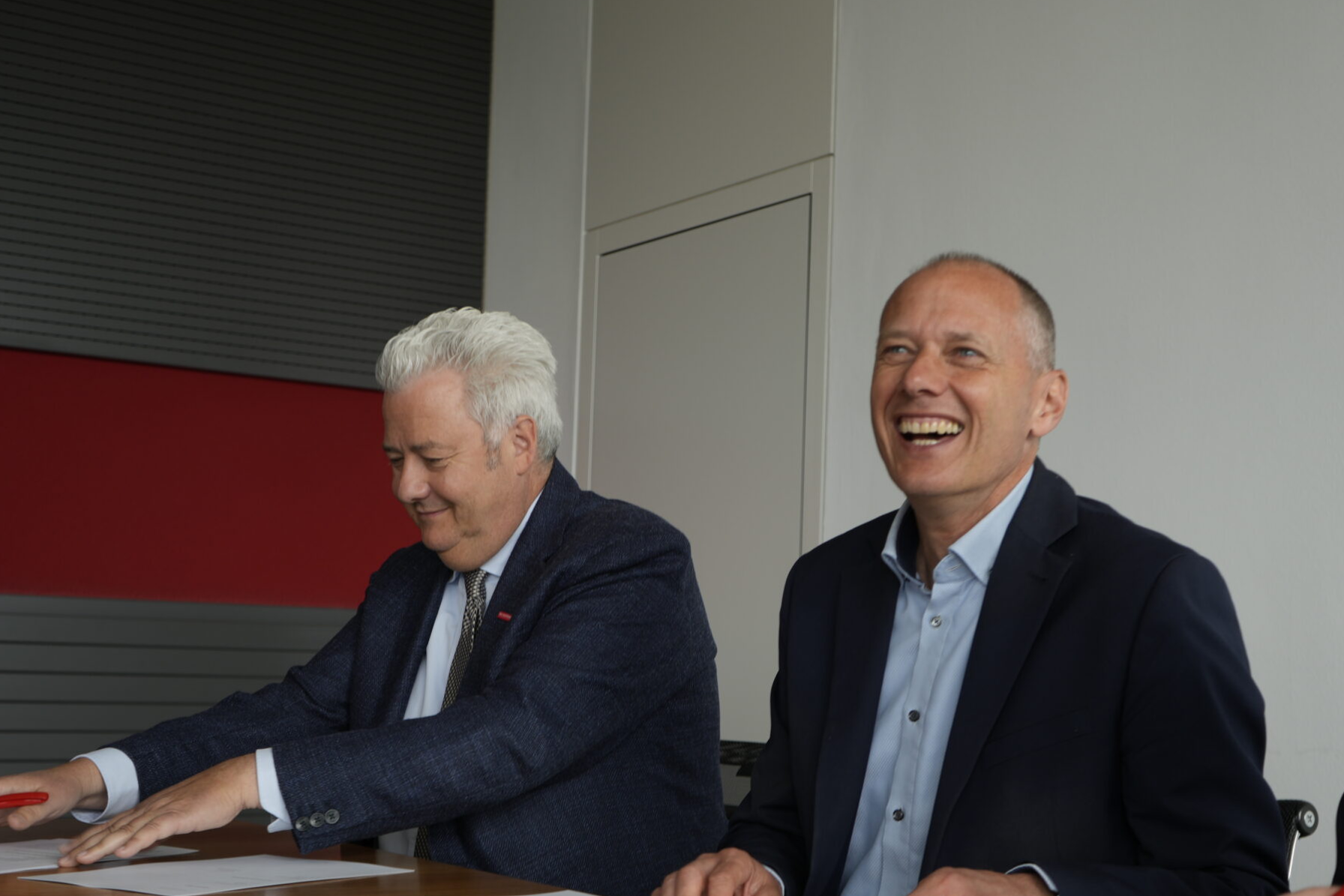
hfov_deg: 39.5
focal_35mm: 50
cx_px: 784
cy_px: 515
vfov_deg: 27.0
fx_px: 1867
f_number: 4
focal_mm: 35
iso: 100
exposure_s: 1/30
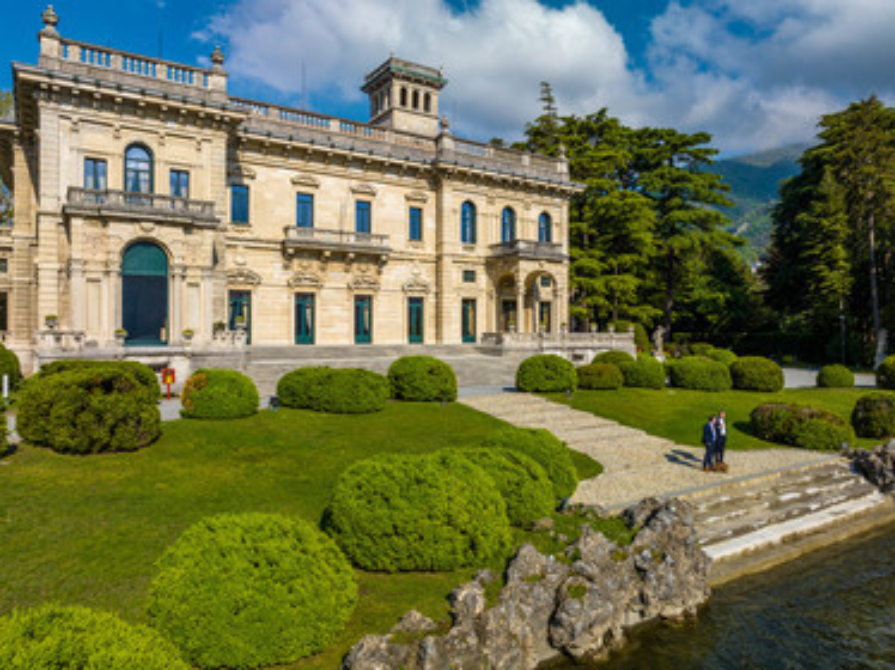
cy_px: 335
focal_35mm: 24
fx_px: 620
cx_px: 448
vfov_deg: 56.8
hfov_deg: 71.6
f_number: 11
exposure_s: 1/200
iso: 100
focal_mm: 12.3
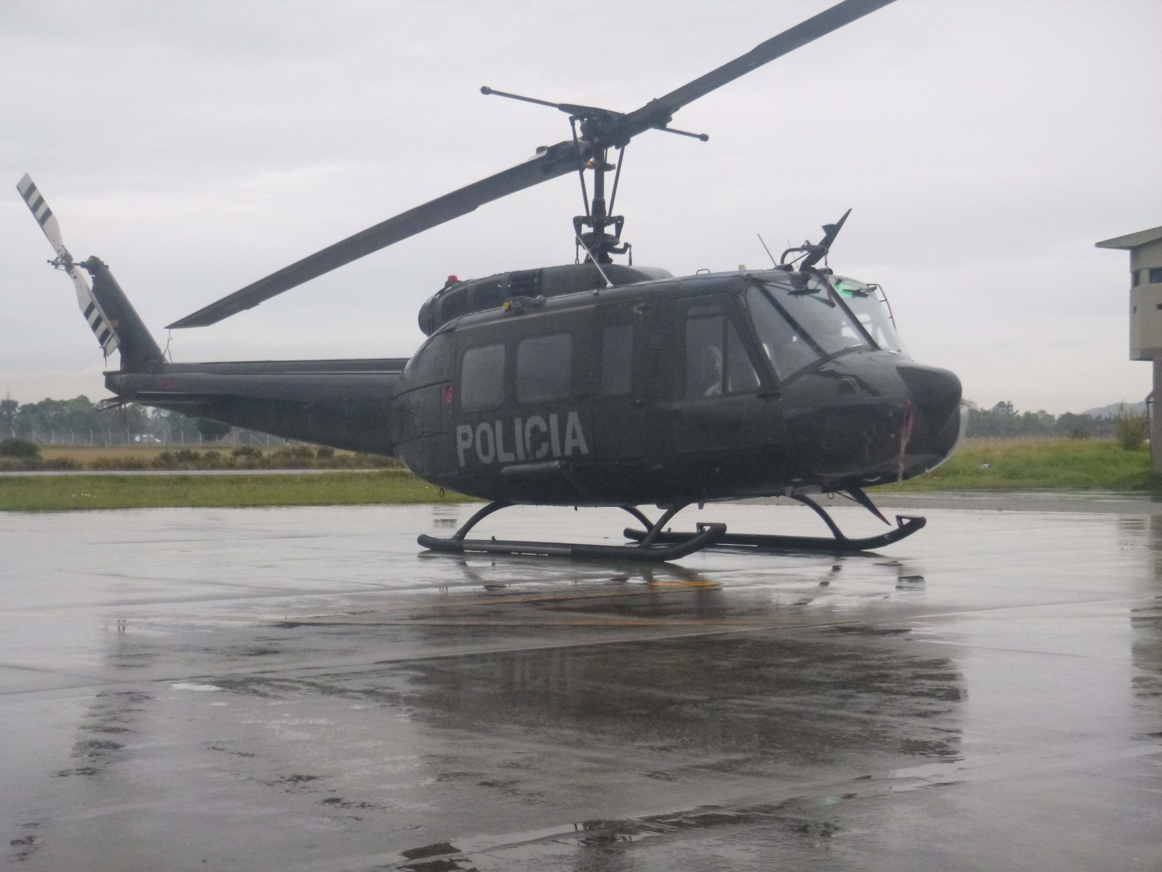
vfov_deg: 22.3
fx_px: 2216
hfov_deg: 29.4
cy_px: 436
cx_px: 581
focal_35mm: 66
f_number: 5.4
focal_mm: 11.9
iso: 400
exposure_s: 1/80
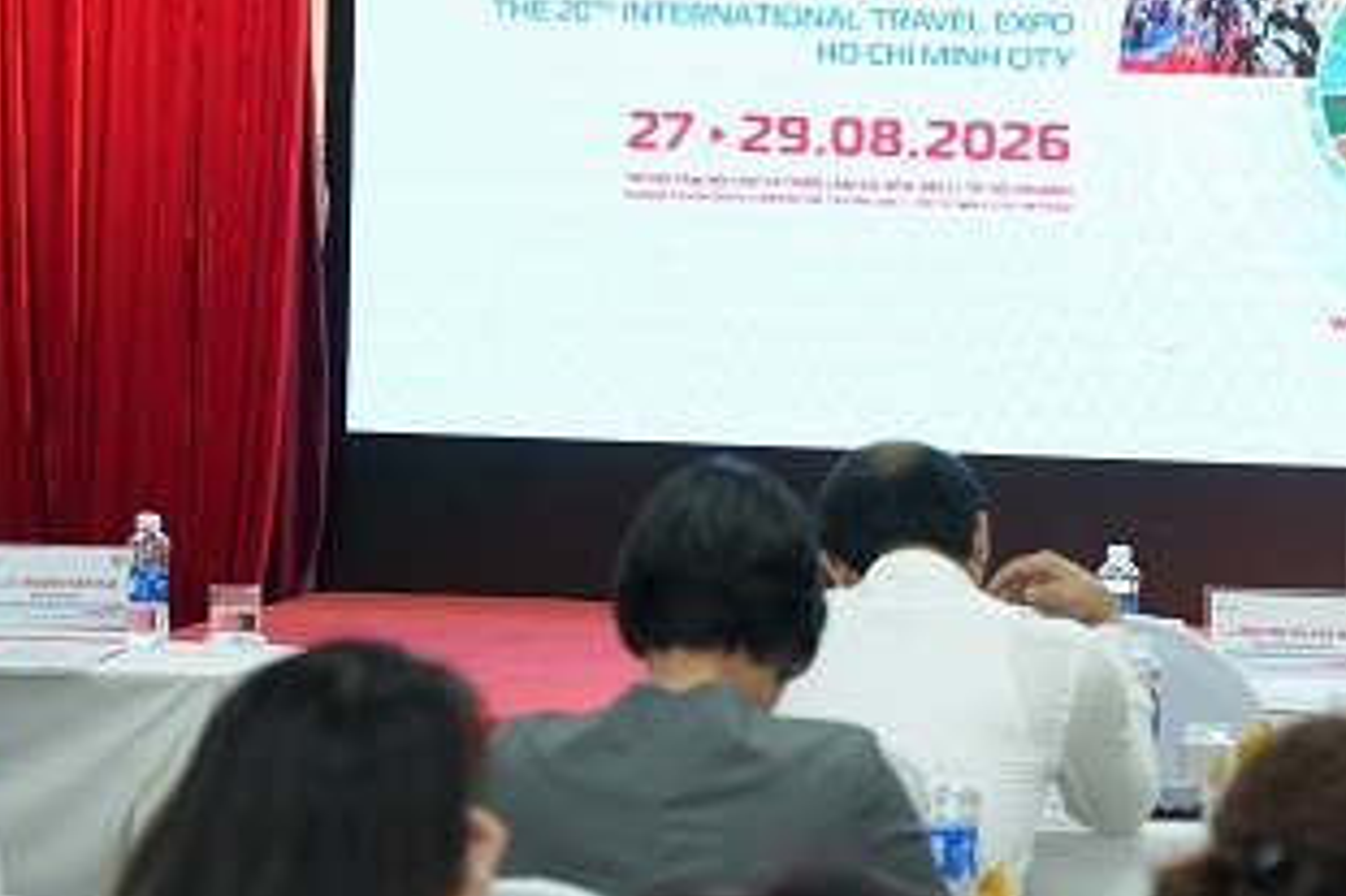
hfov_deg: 11.9
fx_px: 6411
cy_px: 290
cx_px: 1216
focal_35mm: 172
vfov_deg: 8.0
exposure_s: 1/100
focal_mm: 59.2
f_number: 2.8
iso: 500
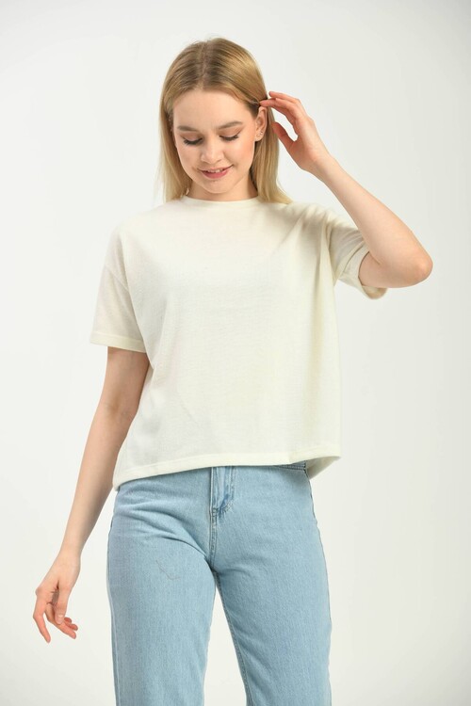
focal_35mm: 135
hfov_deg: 10.2
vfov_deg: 15.2
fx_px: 2649
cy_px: 353
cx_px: 236
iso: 100
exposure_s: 1/160
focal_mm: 135
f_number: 6.3
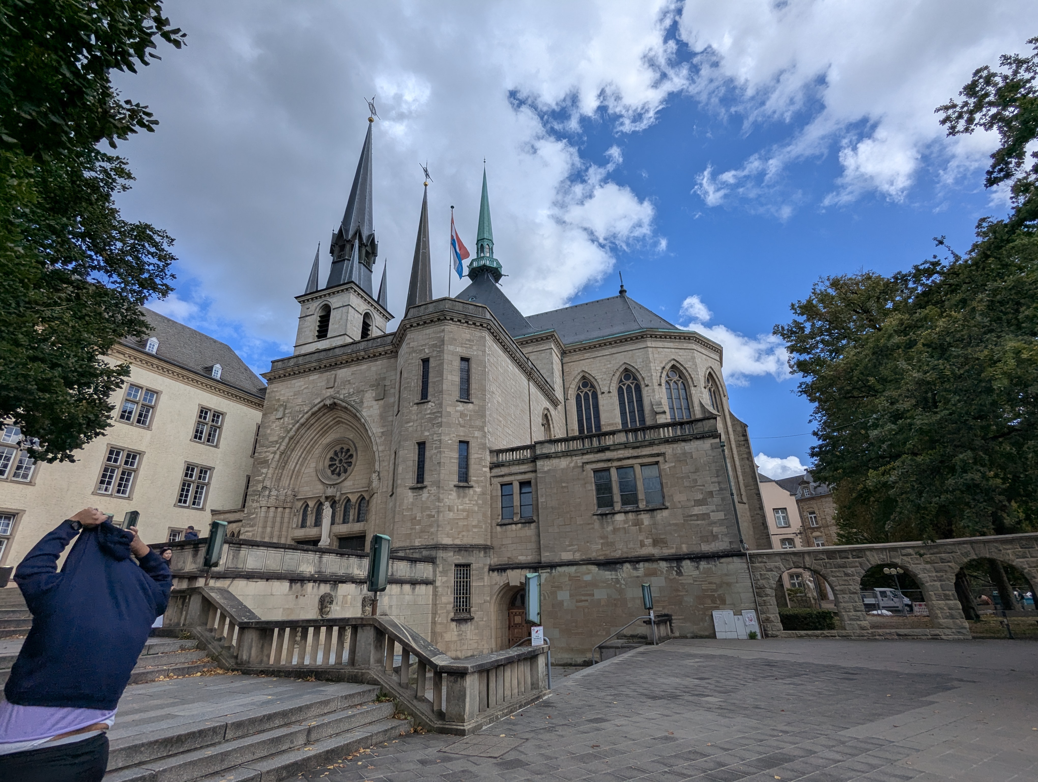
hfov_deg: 94.4
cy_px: 391
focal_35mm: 16
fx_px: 480
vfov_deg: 78.2
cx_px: 519
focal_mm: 2.35
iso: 53
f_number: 2.2
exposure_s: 1/2653
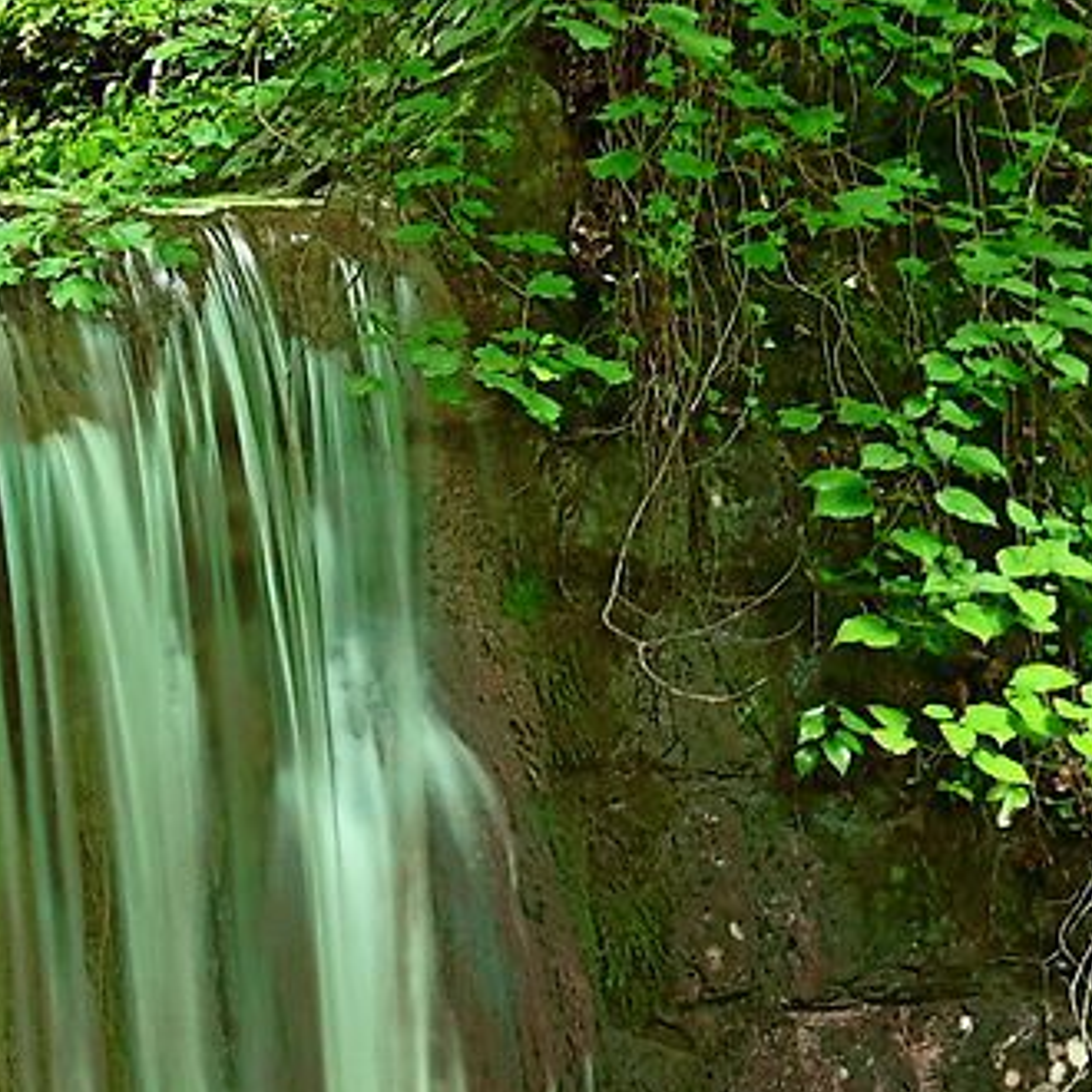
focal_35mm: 105
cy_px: 553
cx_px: -715
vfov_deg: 16.6
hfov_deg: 14.9
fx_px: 3747
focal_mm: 17
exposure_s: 1/2
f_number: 9
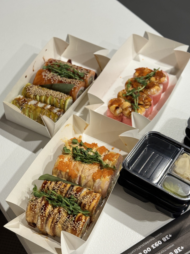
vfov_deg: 34.9
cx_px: 98
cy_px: 133
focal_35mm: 55
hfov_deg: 26.6
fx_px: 403
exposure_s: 1/33
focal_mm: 6.86
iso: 200
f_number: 1.78
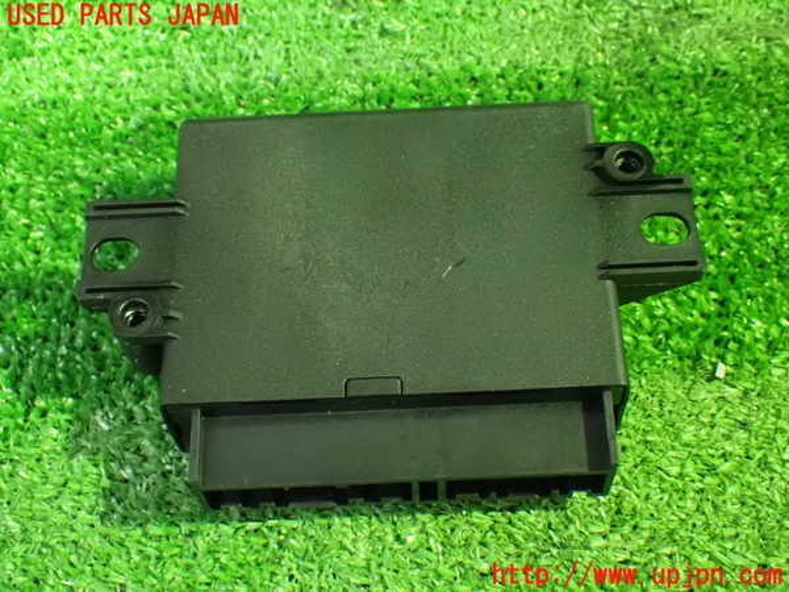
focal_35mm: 54
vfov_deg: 27.0
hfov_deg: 35.5
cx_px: 394
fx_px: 1231
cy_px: 296
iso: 1600
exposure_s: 1/15
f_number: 3.3
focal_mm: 9.65
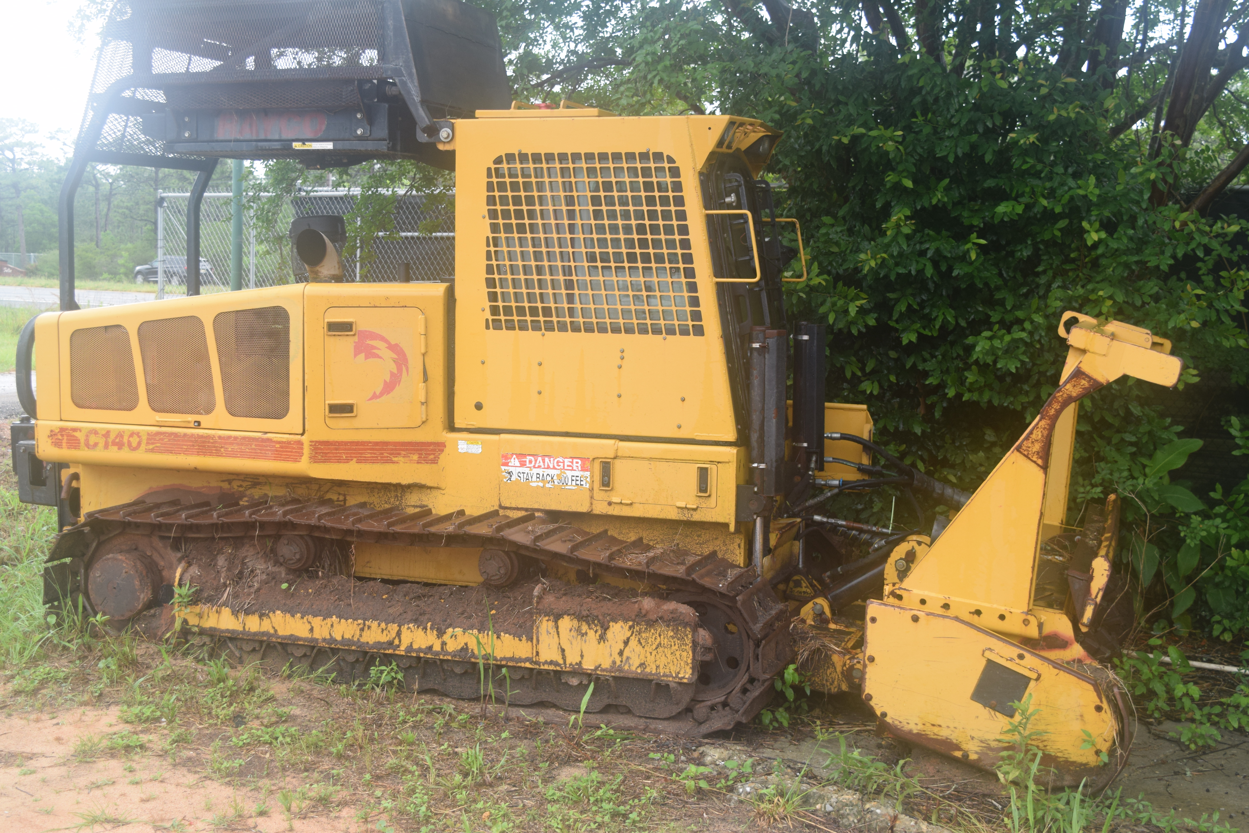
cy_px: 416
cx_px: 624
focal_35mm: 45
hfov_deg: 43.6
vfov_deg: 29.9
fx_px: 1561
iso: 400
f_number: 6.3
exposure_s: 1/160
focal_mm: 30
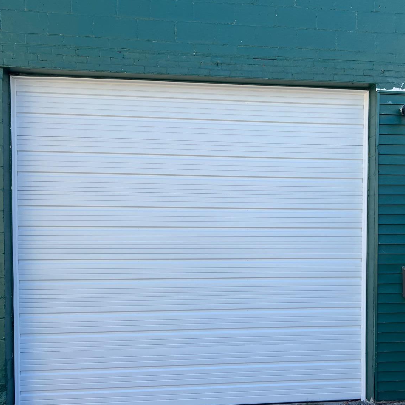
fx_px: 543
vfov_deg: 40.7
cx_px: 267
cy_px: 248
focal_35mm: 41
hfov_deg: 40.5
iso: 50
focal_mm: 5.7
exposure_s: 1/1038
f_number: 1.5
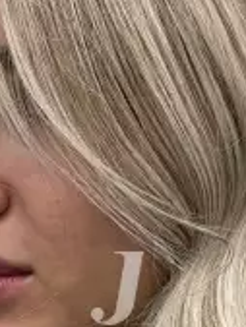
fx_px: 776
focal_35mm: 82
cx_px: 116
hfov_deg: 18.0
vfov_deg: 23.3
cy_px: 287
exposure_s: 1/100
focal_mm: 5.1
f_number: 1.6
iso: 100
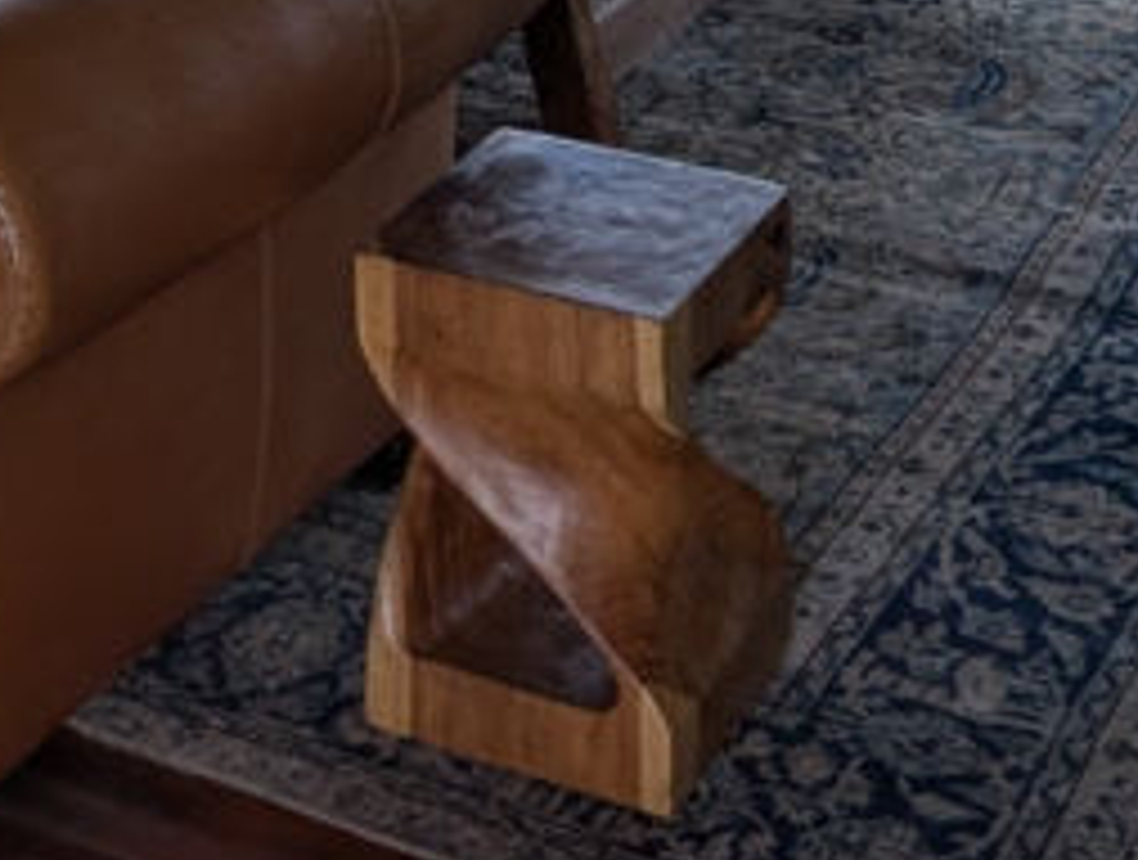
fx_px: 3196
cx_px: 328
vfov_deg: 13.3
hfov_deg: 20.1
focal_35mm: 97
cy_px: -835
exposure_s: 1/199
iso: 18
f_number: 1.68
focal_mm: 6.9
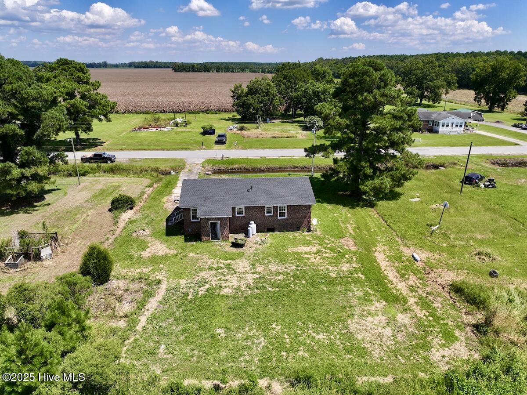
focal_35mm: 24
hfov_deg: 71.6
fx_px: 365
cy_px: 198
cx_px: 264
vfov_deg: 56.8
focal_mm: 12.29
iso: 110
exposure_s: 1/160
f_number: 2.8
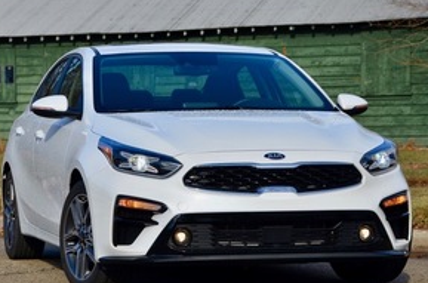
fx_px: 1846
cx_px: 191
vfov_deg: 8.8
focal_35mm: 156
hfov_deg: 13.2
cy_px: 179
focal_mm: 75
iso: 200
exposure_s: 1/800
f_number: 6.3
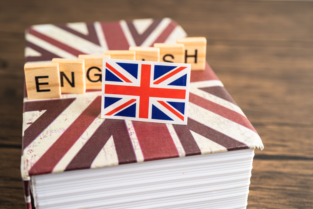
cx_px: 156
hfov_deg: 39.6
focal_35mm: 50
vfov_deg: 27.0
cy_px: 104
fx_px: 435
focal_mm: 50
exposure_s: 1/100
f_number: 5.6
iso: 100
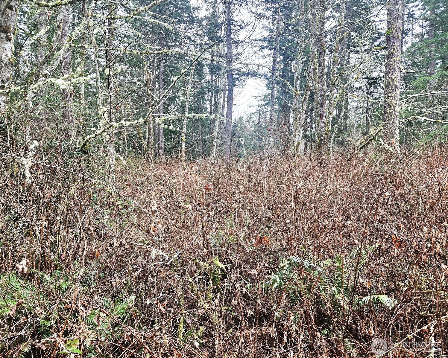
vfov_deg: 58.8
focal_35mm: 24
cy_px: 179
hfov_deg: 70.2
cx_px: 209
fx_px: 318
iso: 100
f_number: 1.8
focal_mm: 5.4
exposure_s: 1/120
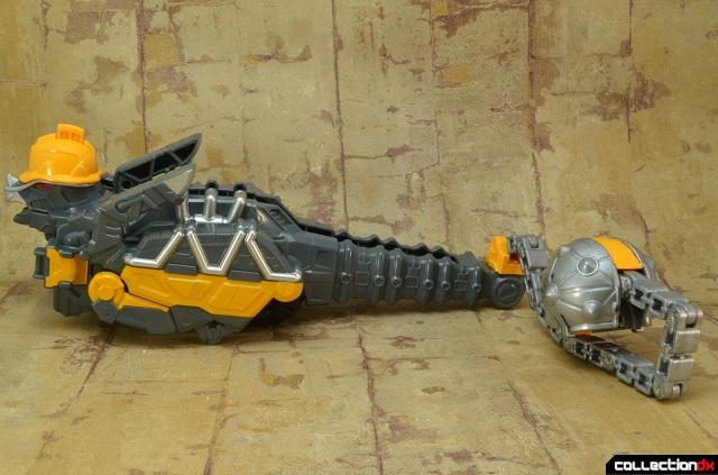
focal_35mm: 48
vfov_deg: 27.9
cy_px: 238
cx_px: 359
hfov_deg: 41.2
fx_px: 955
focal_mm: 32
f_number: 29
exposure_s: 1.3
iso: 100
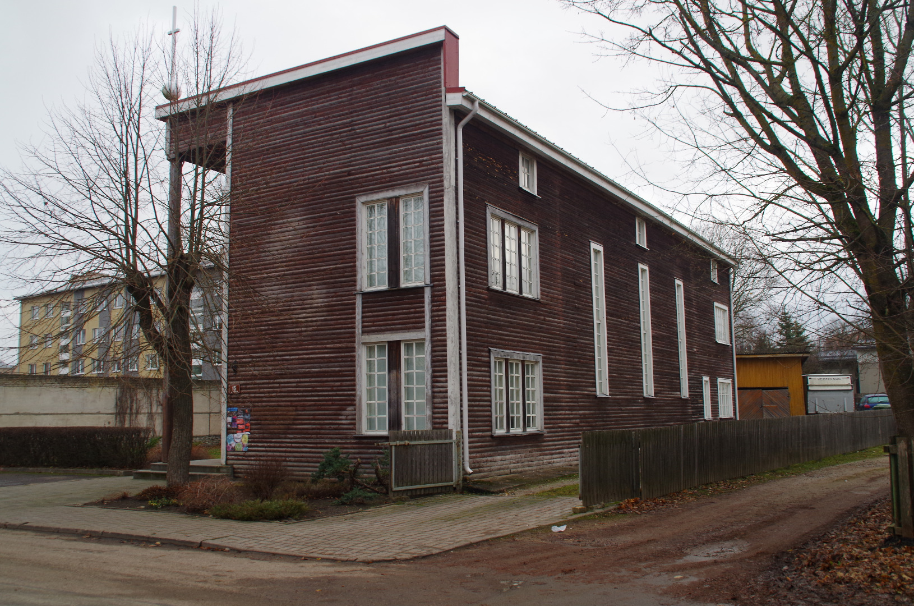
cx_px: 457
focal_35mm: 36
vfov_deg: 36.7
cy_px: 303
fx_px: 912
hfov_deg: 53.2
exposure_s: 1/50
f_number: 8
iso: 500
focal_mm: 24
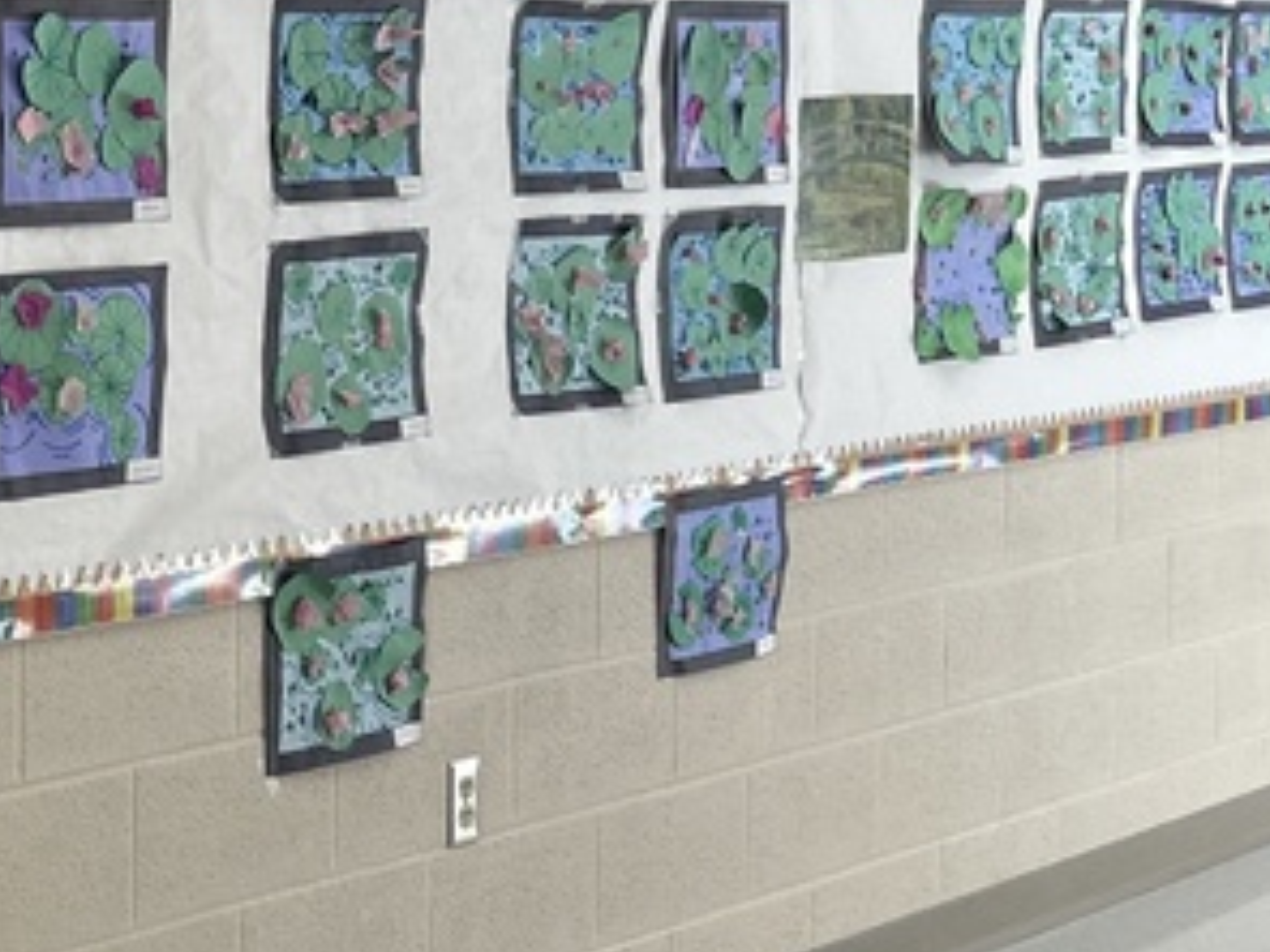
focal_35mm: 90
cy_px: 90
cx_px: -455
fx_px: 3302
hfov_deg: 19.7
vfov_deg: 16.2
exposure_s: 1/120
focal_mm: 5.7
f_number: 1.5
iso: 64
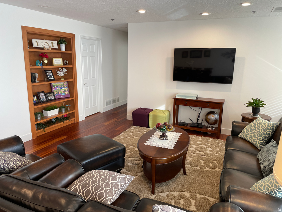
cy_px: 106
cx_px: 141
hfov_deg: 67.3
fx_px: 212
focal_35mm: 26
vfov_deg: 53.1
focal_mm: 4.2
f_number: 1.6
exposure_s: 1/60
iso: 64
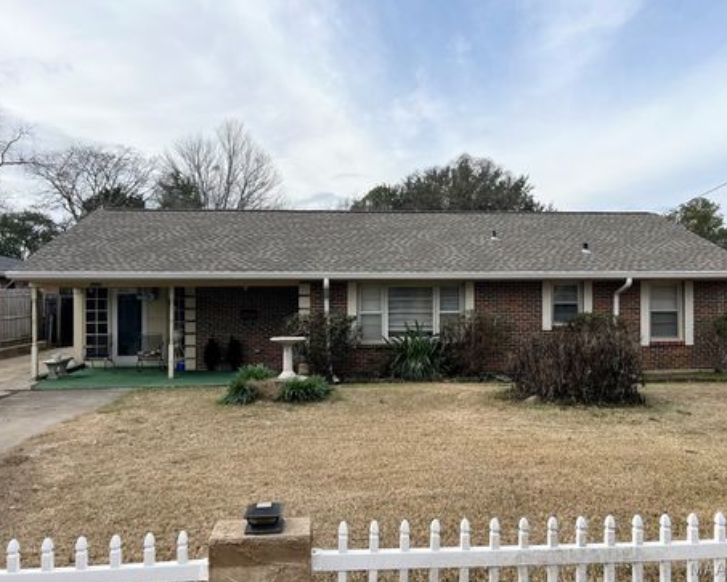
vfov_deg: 51.6
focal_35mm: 28
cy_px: 286
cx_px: 380
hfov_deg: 62.1
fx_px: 603
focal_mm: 5.7
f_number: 1.5
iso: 50
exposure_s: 1/3571
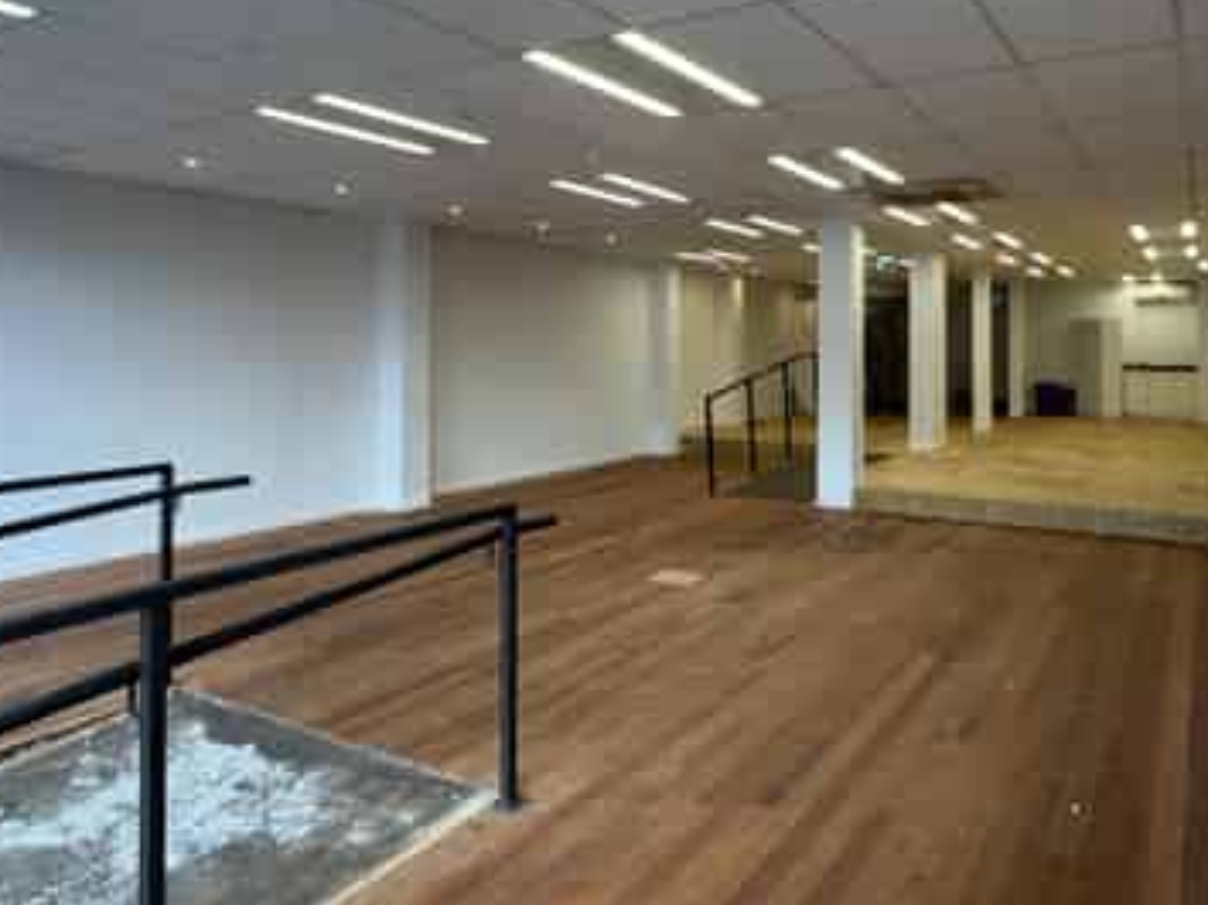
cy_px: 330
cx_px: 689
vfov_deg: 52.3
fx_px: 907
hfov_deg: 67.0
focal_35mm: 26
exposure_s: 1/99
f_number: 2.2
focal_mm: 2.22
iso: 64
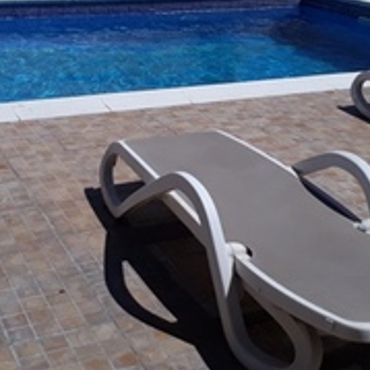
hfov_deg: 28.2
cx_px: 191
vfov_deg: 27.9
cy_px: 113
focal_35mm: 61
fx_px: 738
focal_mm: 3.6
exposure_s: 1/4630
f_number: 1.9
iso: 40
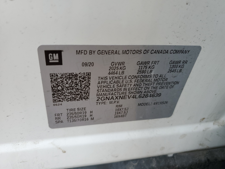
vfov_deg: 53.1
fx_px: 169
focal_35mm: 26
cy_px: 84
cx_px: 112
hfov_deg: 67.3
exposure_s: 1/213
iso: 50
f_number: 1.5
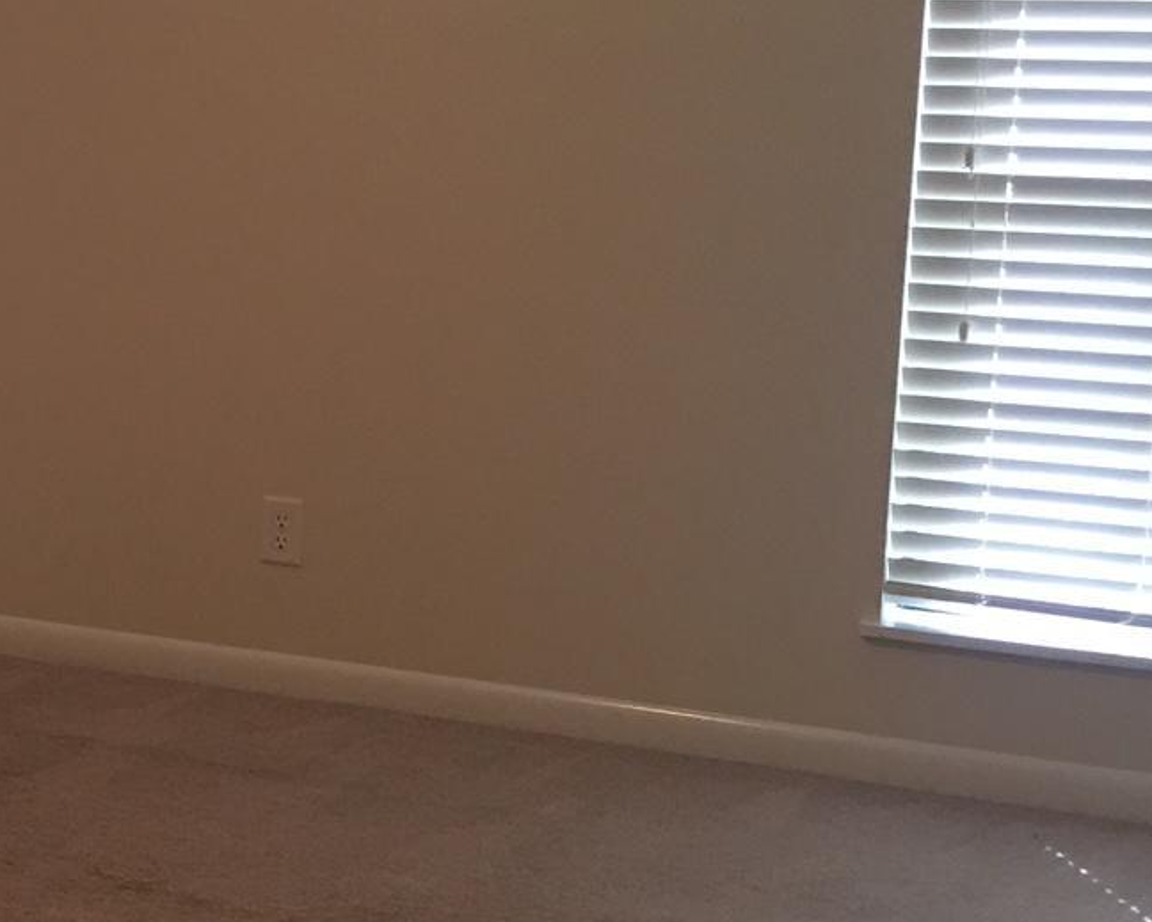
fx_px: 3002
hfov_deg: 19.9
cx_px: -348
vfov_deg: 17.5
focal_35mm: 88
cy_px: 432
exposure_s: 1/15
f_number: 2.2
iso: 40
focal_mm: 4.15
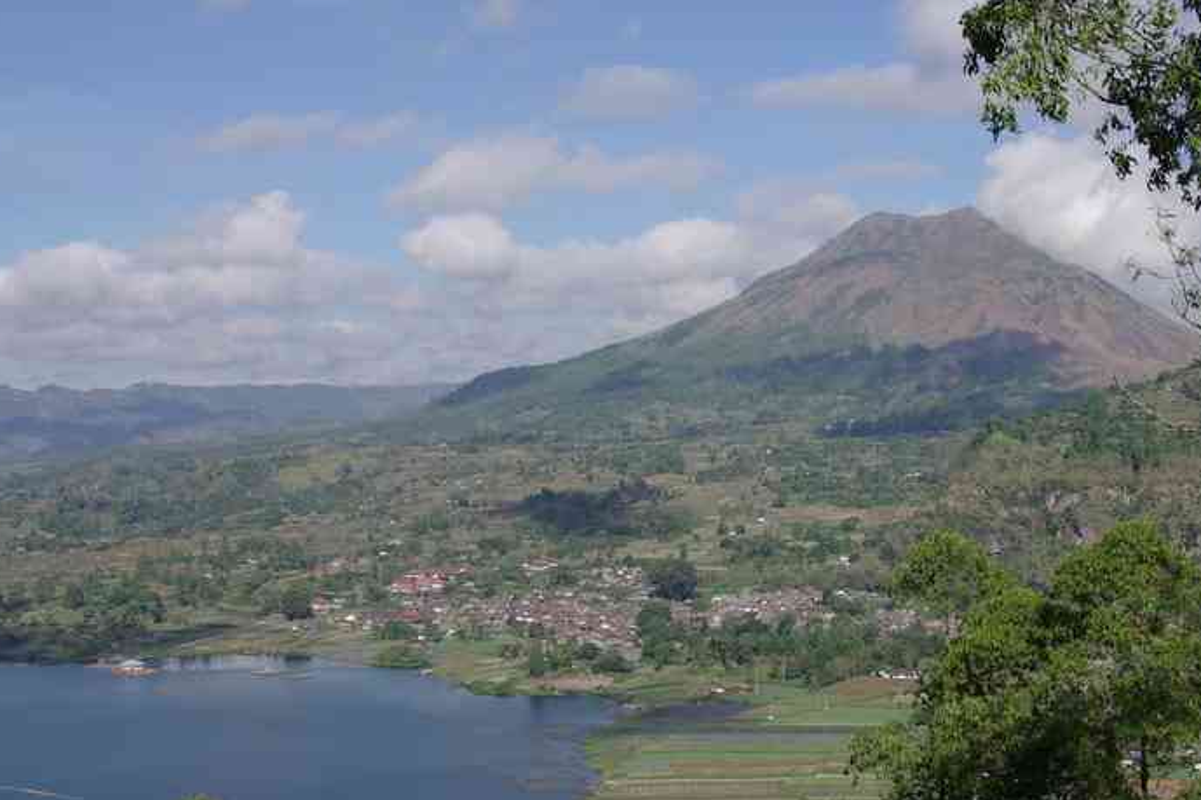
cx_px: 731
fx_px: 1944
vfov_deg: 23.2
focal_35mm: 58
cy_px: 523
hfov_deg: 34.2
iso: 100
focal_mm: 26.8
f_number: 8
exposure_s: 1/250
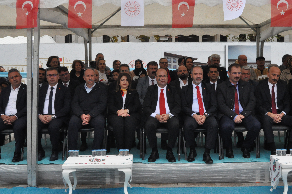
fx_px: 381
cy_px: 86
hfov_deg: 41.9
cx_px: 161
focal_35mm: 47
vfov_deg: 28.6
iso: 3200
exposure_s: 1/1000
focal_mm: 28
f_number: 16
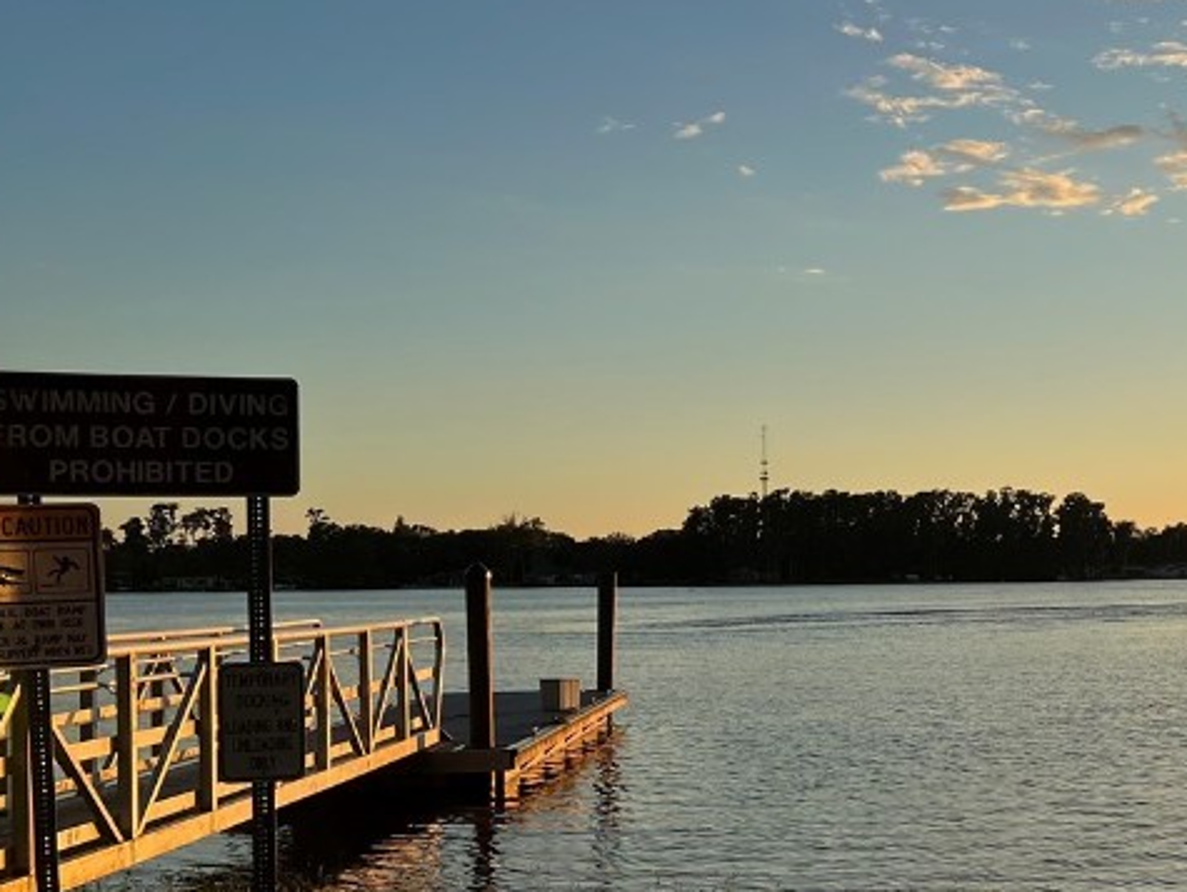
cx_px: 1165
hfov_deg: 31.9
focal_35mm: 56
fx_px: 1922
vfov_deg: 26.1
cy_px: 555
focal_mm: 5.7
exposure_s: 1/2762
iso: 50
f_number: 1.5
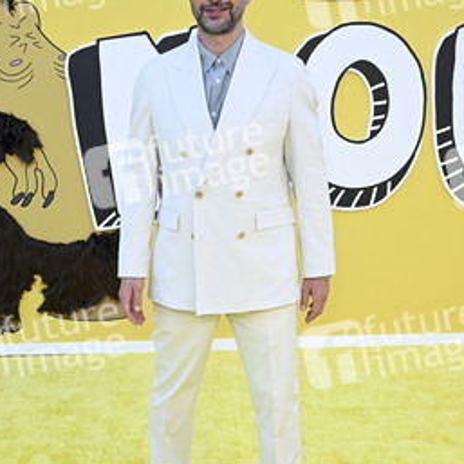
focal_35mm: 66
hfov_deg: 26.1
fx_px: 1001
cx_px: 229
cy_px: 256
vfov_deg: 26.1
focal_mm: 50
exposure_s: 1/200
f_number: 7.1
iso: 640
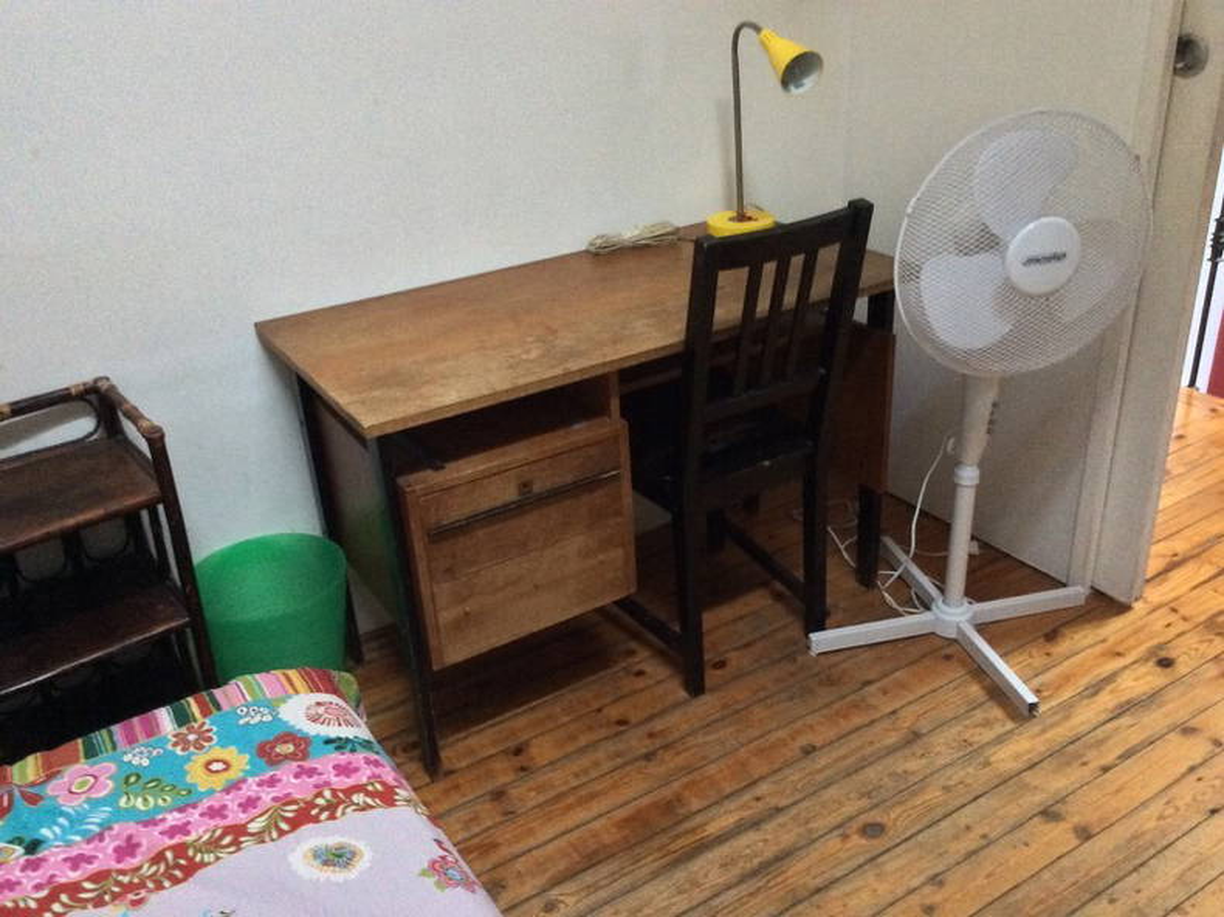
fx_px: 1131
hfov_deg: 56.8
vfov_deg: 44.1
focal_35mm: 32
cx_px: 612
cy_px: 458
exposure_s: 1/17
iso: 320
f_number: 2.4
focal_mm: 3.3
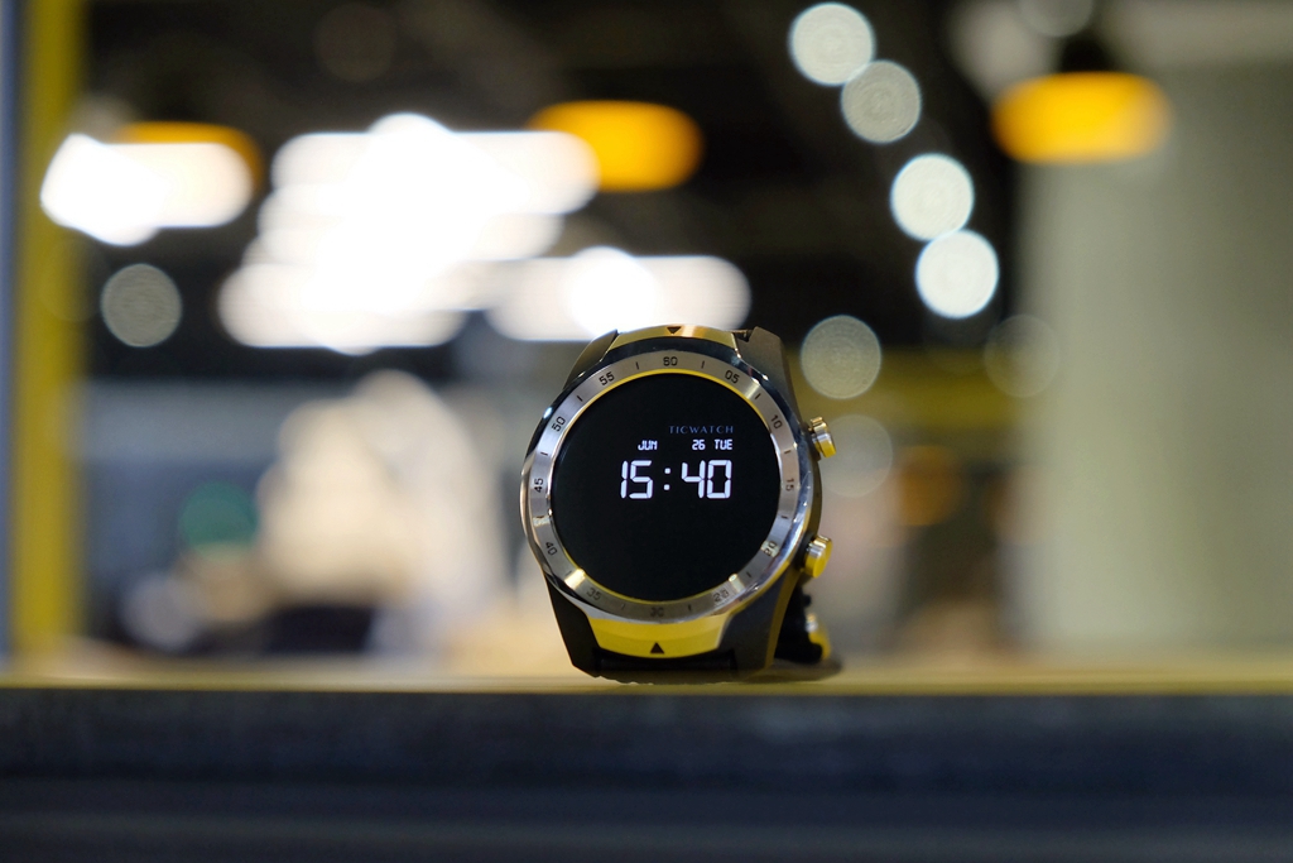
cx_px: 646
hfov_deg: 24.5
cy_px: 432
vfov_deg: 16.5
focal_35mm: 83
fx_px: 2981
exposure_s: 1/27
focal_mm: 55
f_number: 4
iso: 1000
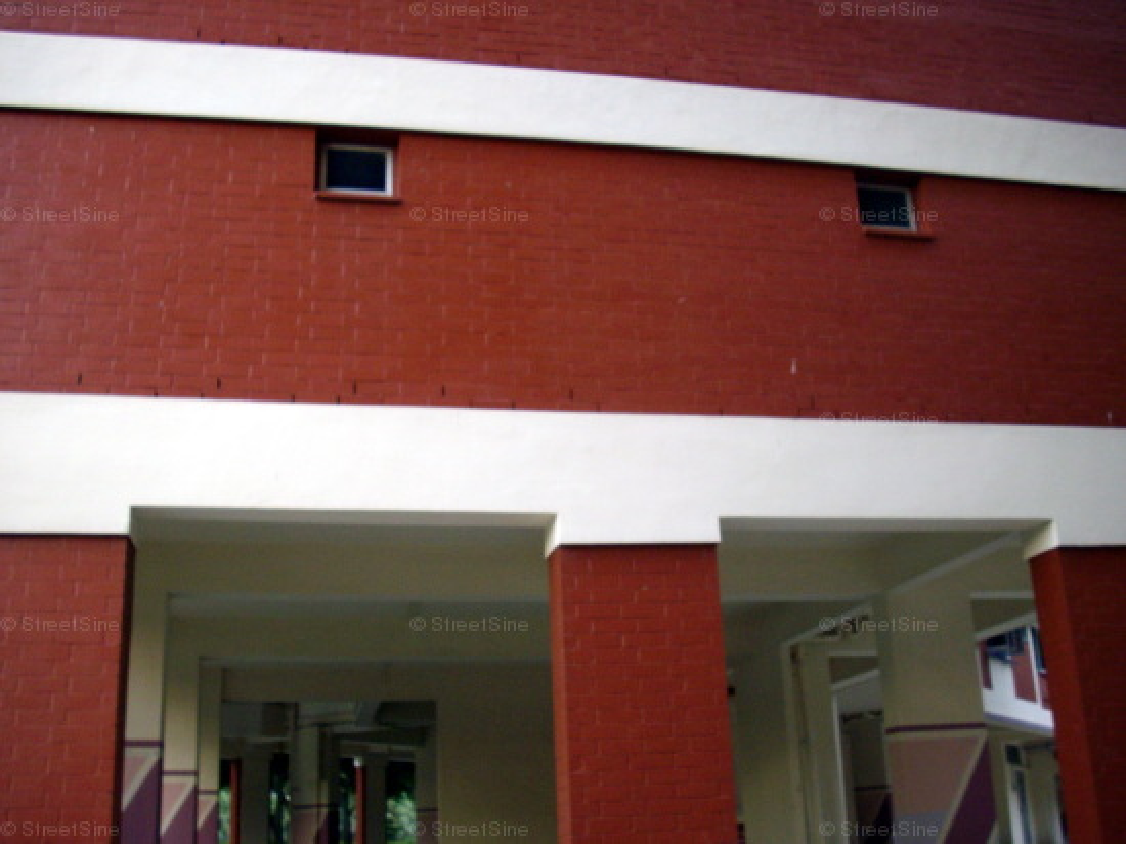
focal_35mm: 37
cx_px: 563
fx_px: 1203
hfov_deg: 50.2
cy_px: 422
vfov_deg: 38.6
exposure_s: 1/50
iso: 160
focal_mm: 6.2
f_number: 2.8
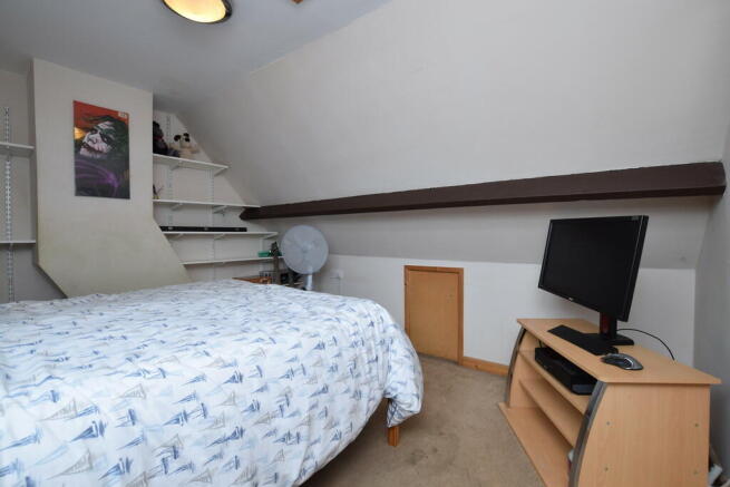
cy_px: 244
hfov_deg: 100.4
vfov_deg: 77.4
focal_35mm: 15
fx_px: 304
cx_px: 365
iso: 140
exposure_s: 1/20
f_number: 6.3
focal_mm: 10
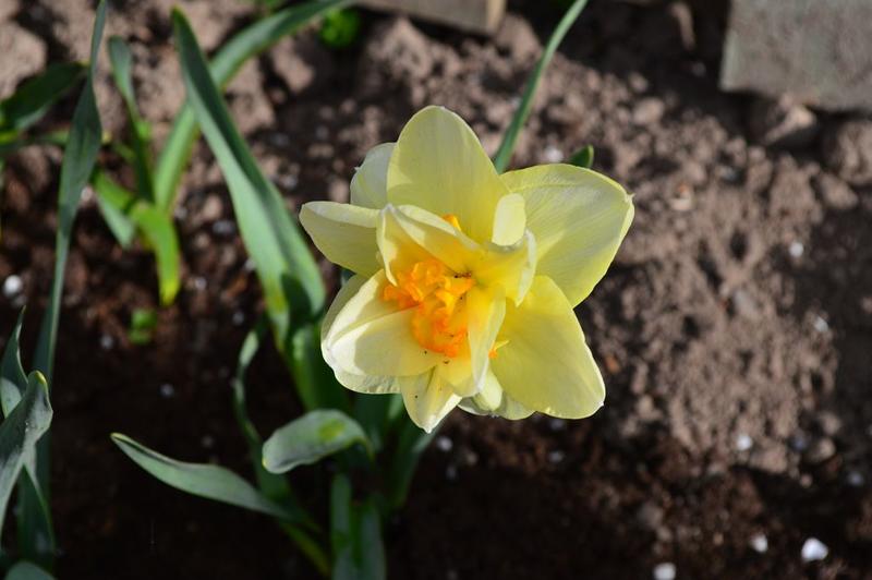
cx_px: 436
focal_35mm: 82
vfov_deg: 16.5
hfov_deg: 24.6
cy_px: 290
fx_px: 1997
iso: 100
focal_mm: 55
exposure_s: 1/80
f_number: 8
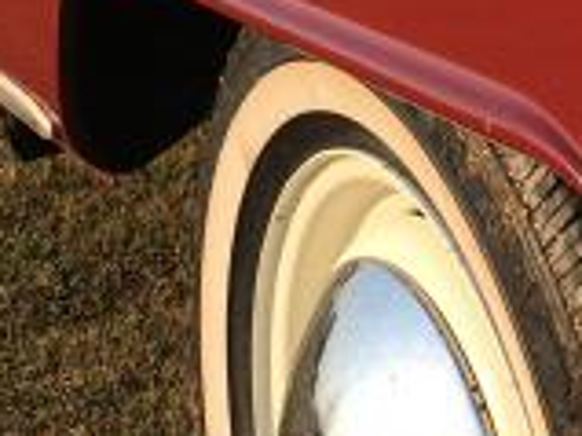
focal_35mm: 137
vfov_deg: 10.2
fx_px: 2302
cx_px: 295
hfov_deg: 14.4
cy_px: -359
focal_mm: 4.15
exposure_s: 1/864
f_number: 2.2
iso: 25
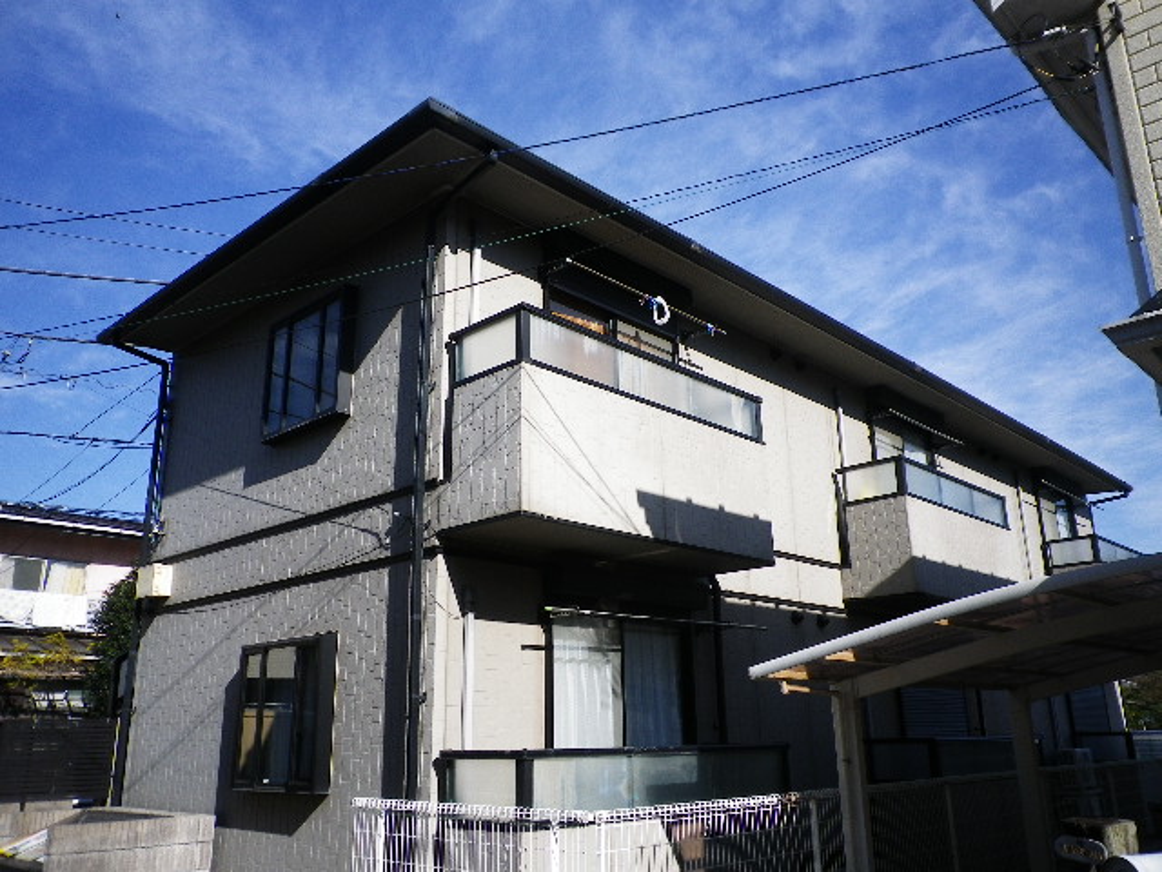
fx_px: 940
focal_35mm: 28
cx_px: 581
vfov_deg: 49.7
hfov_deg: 63.4
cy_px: 436
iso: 80
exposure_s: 1/640
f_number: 3.5
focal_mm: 5.05
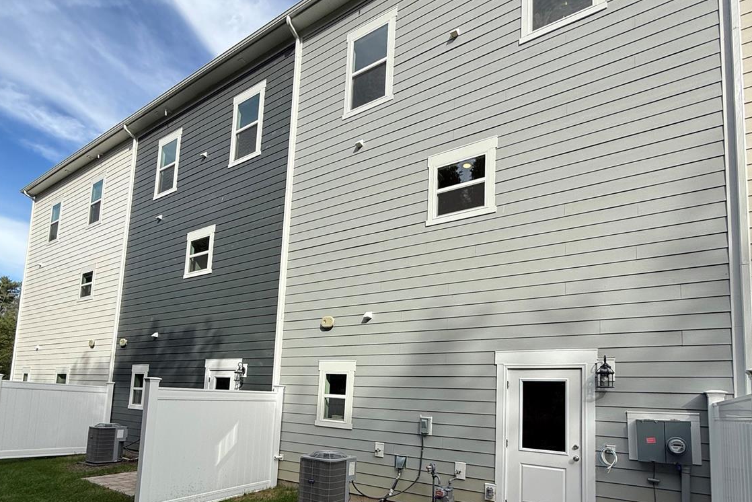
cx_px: 379
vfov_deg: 59.3
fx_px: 418
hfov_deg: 84.0
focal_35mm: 20
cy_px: 365
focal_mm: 2.22
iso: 50
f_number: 2.2
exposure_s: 1/955
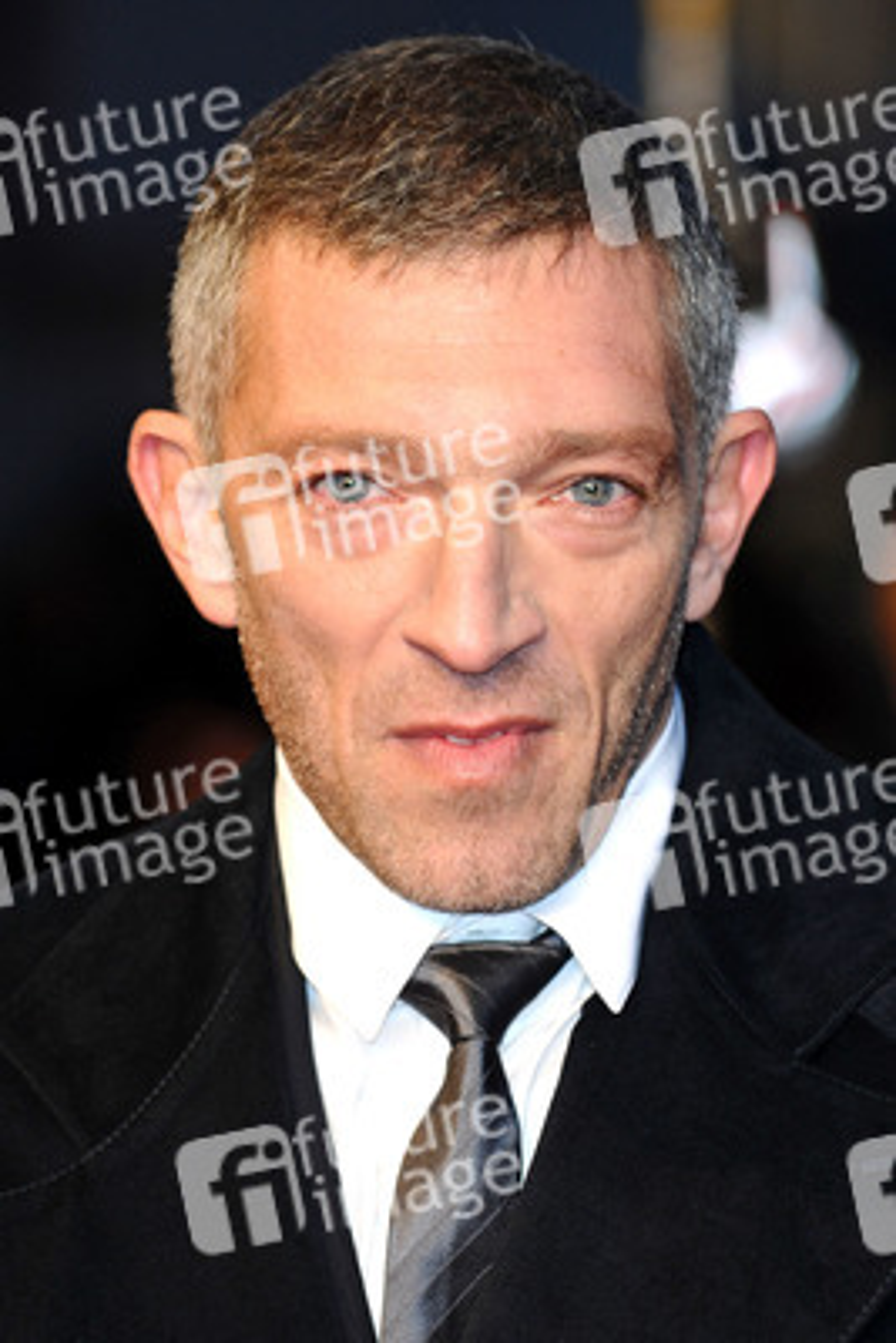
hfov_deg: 5.0
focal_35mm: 278
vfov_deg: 7.4
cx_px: 448
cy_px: 672
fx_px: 10350
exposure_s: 1/200
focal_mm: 185
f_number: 4.5
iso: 320
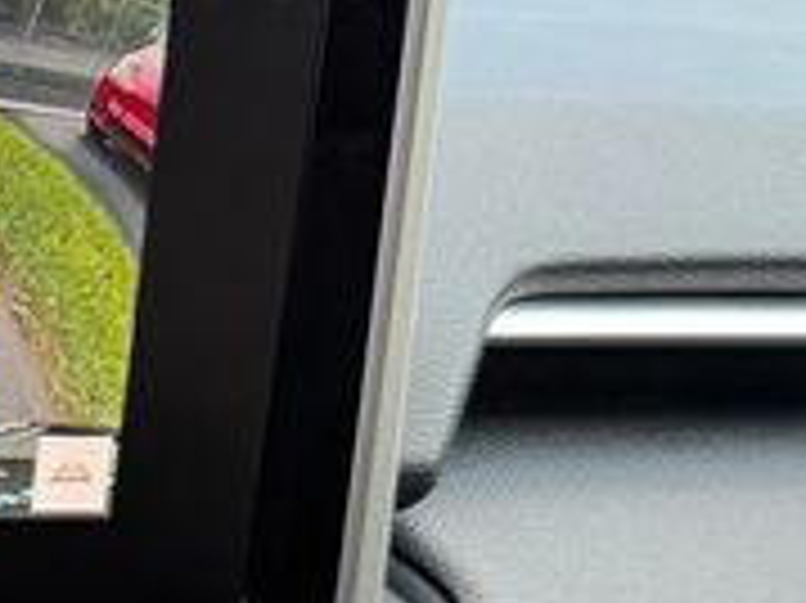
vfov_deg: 16.5
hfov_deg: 19.2
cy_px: 716
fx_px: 2001
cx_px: -491
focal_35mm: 86
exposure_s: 1/165
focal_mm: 6.76
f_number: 1.78
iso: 160
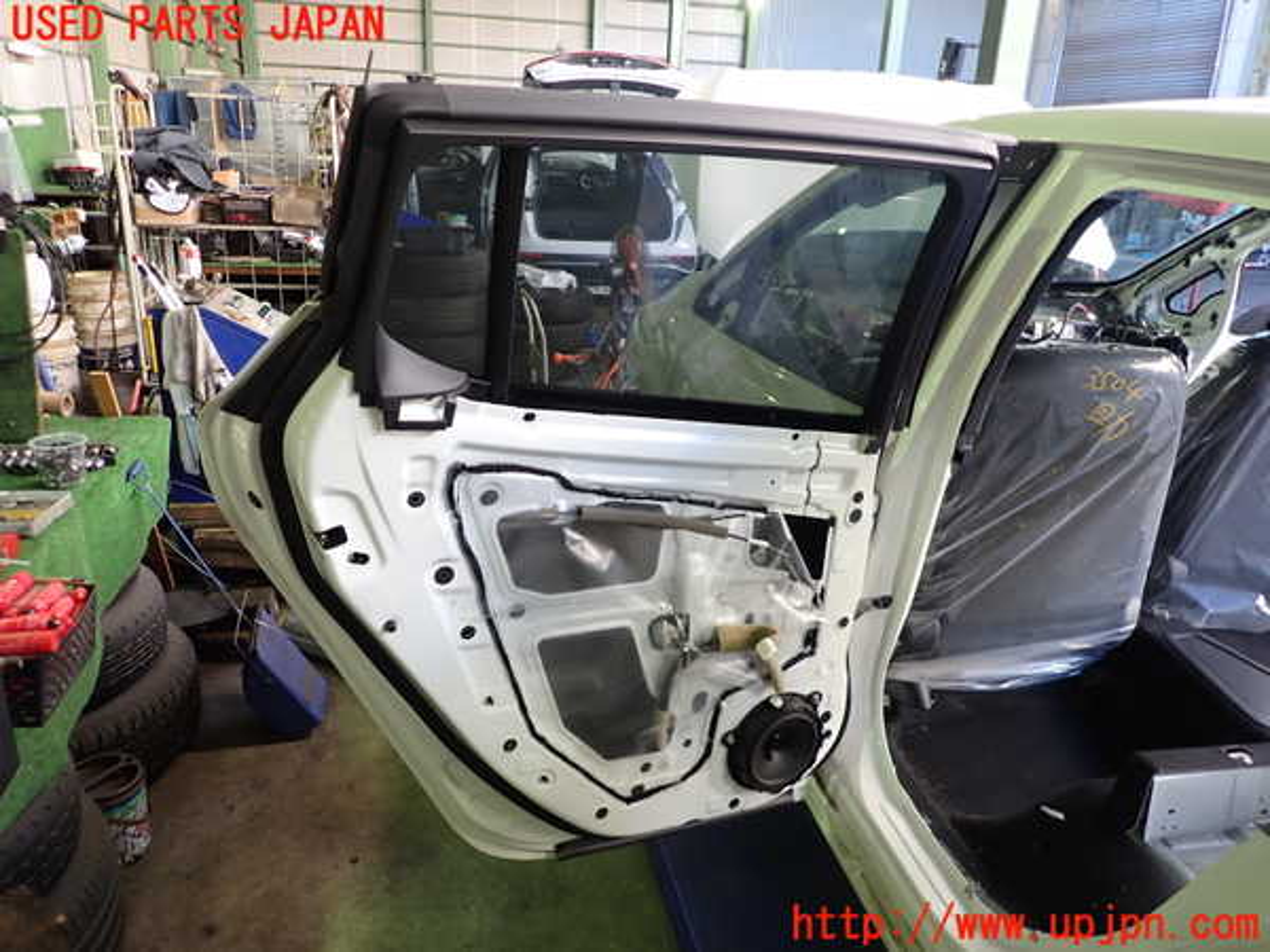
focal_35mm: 25
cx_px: 635
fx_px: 917
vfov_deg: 54.9
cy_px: 476
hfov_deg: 69.4
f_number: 2
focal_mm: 4.5
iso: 200
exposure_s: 1/50
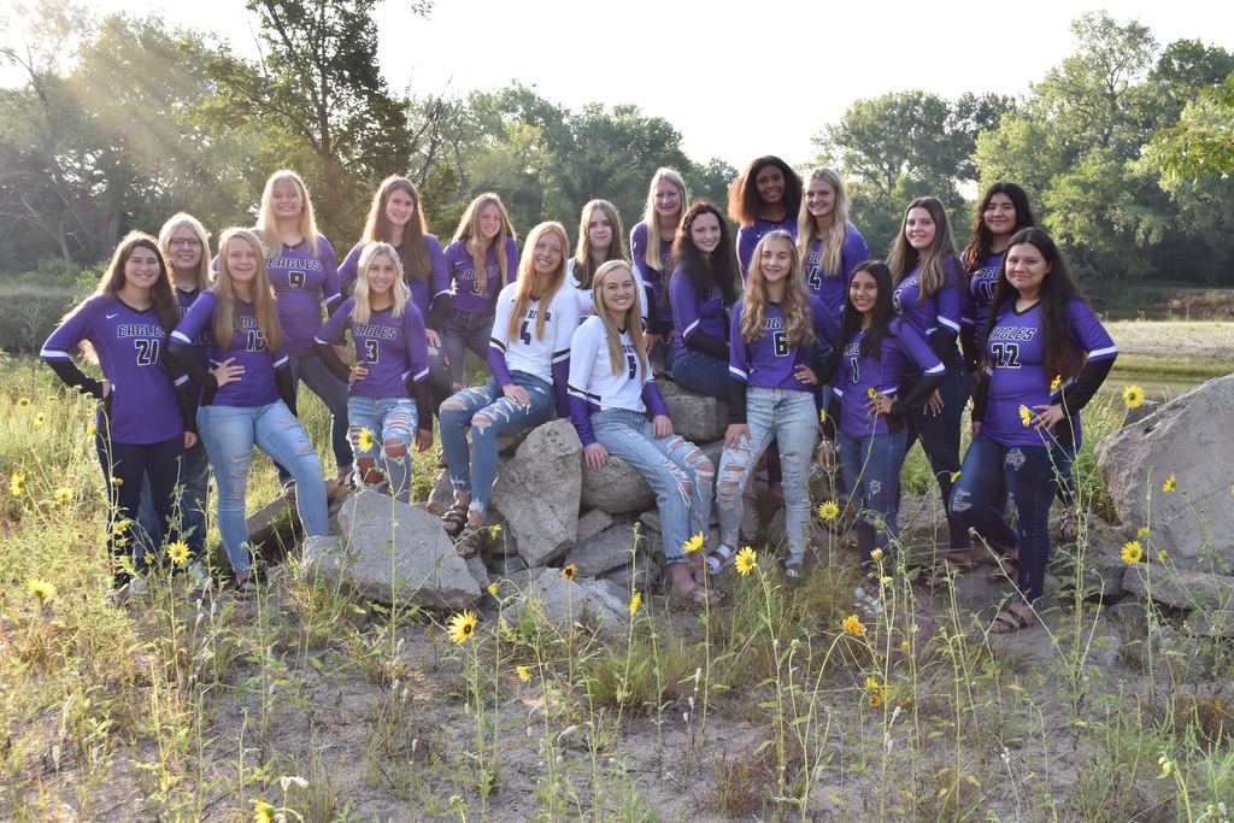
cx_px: 617
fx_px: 1234
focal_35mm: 36
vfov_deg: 36.9
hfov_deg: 53.1
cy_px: 412
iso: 500
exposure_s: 1/250
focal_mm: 24
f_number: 9
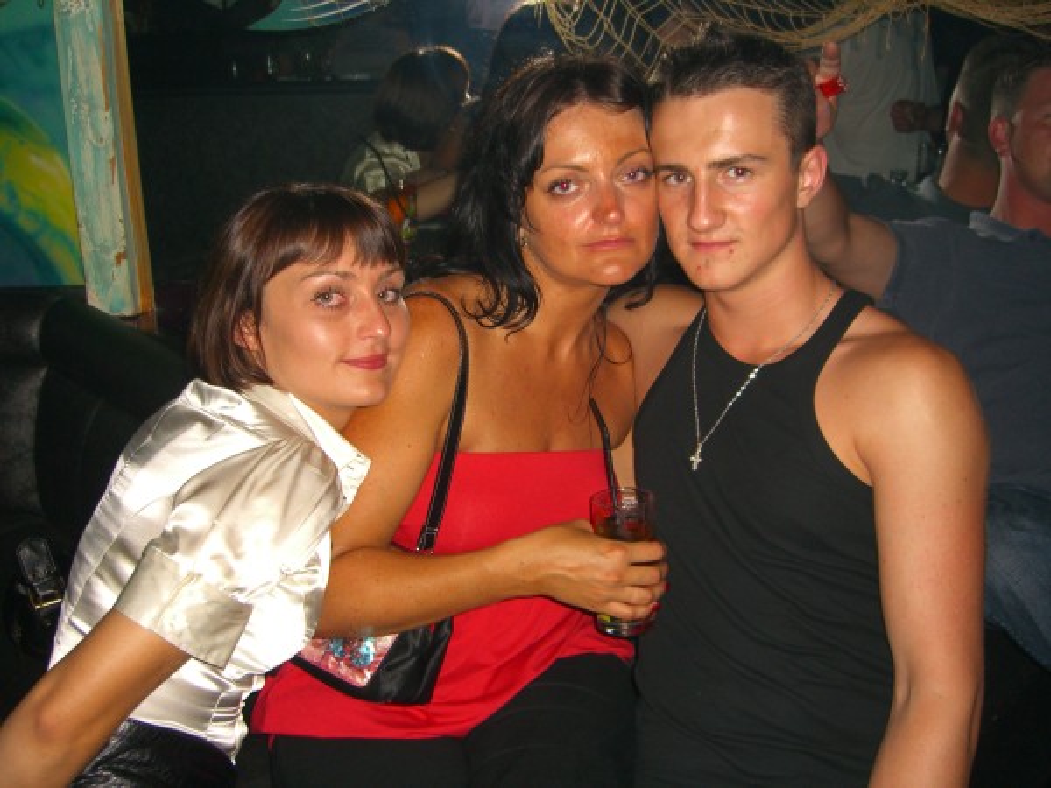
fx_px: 1154
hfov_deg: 49.0
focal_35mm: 38
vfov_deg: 37.7
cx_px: 526
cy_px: 394
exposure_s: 1/60
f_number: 2.8
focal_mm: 7.9
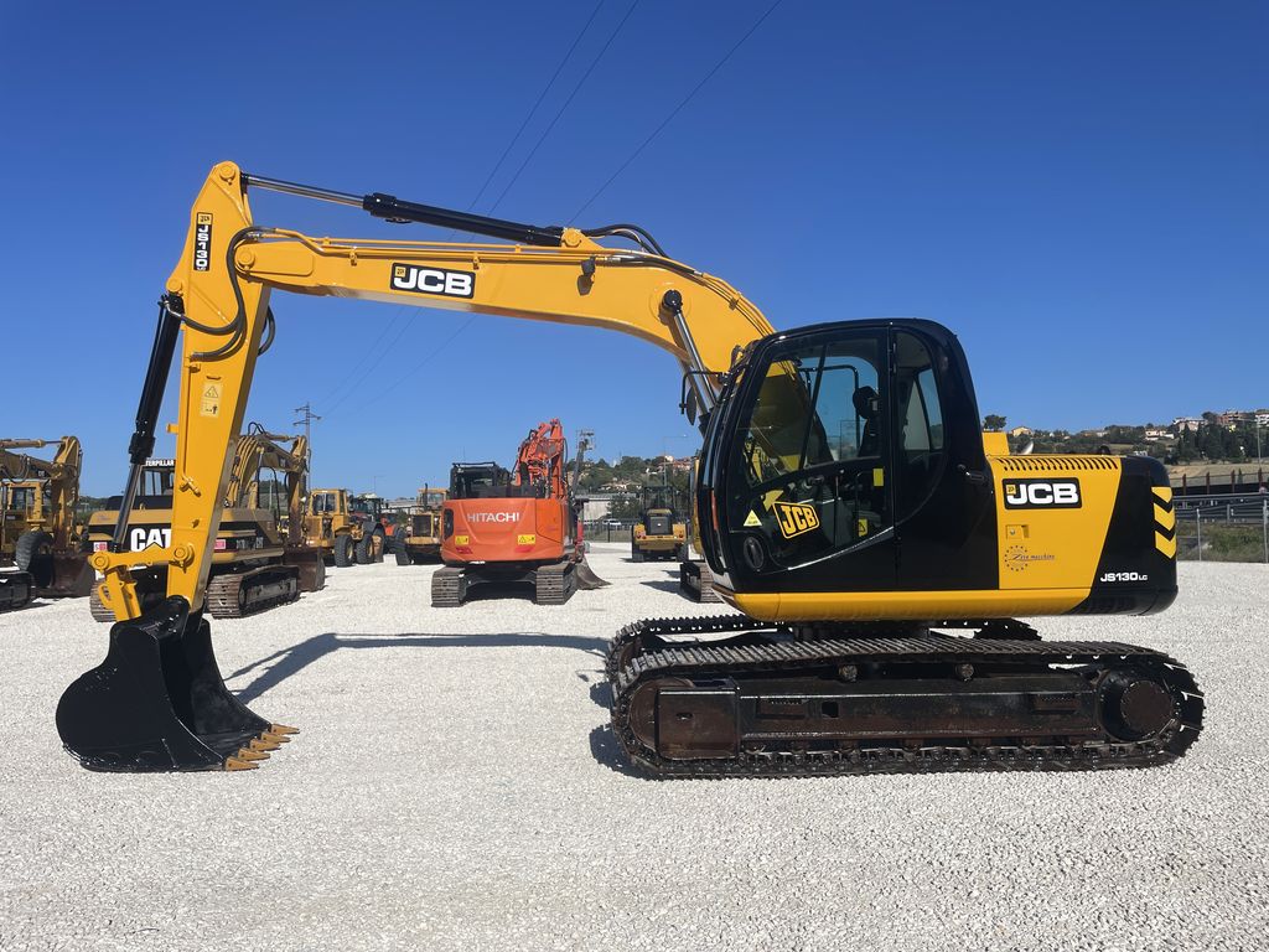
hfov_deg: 67.3
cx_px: 634
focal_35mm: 26
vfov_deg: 53.1
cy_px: 476
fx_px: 953
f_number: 1.6
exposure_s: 1/6494
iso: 32
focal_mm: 4.2
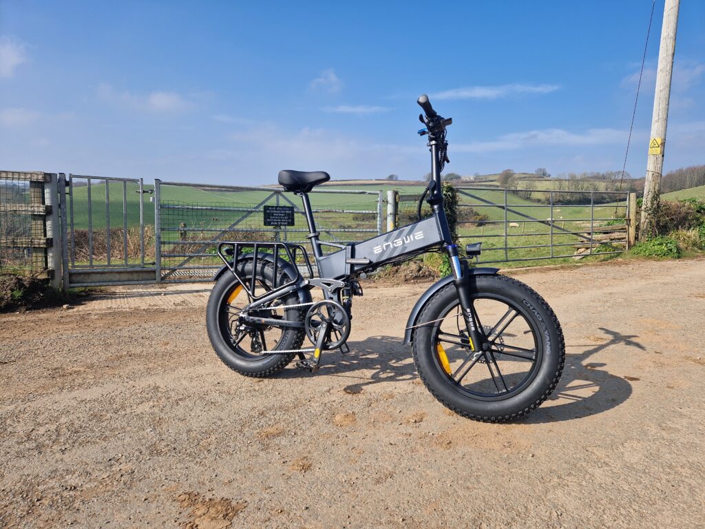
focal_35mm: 23
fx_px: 468
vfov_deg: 58.9
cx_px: 352
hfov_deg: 73.9
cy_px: 264
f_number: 1.8
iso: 50
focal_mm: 5.4
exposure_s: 1/1584
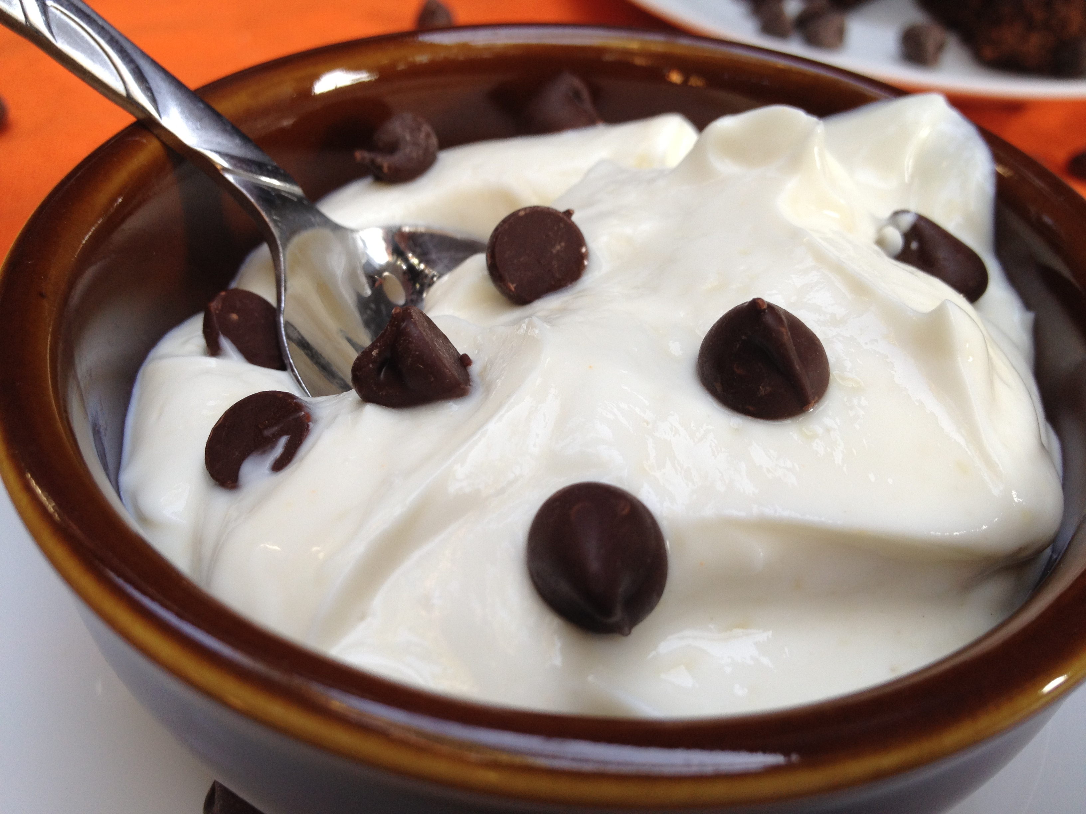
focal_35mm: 35
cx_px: 543
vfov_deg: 40.7
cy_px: 407
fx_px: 1098
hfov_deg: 52.6
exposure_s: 1/60
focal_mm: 4.28
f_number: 2.4
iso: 64
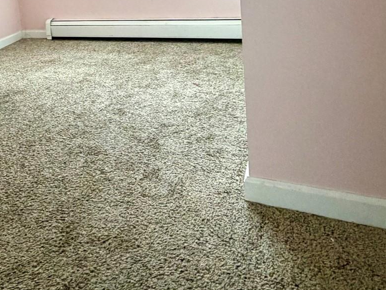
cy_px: -7
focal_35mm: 37
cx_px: 63
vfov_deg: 34.7
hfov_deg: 46.7
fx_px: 413
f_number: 2.2
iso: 320
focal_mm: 2.22
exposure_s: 1/60
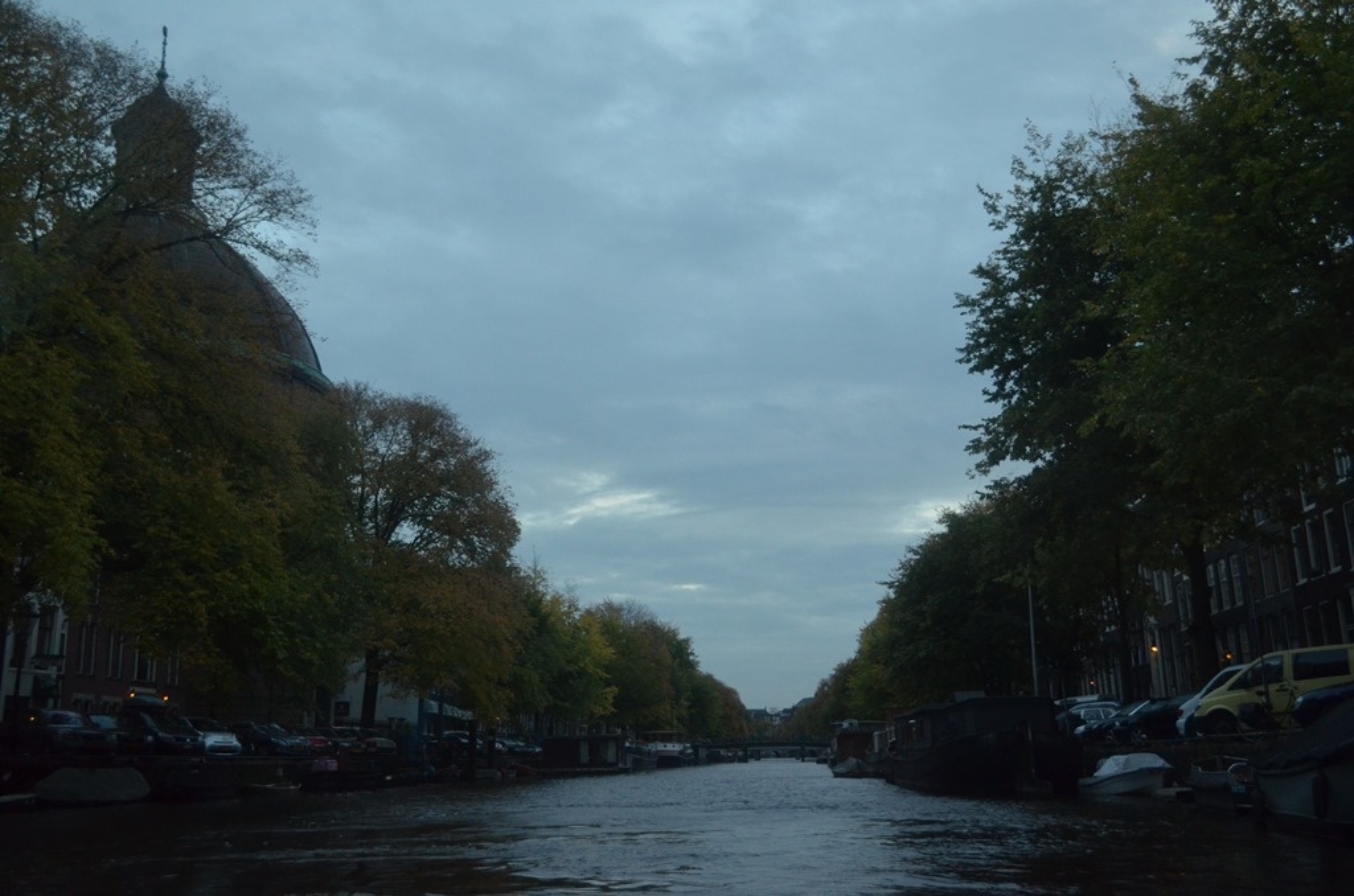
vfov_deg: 36.7
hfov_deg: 53.2
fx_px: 1351
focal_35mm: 36
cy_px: 448
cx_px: 677
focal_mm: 24
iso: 1600
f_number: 4
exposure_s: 1/250
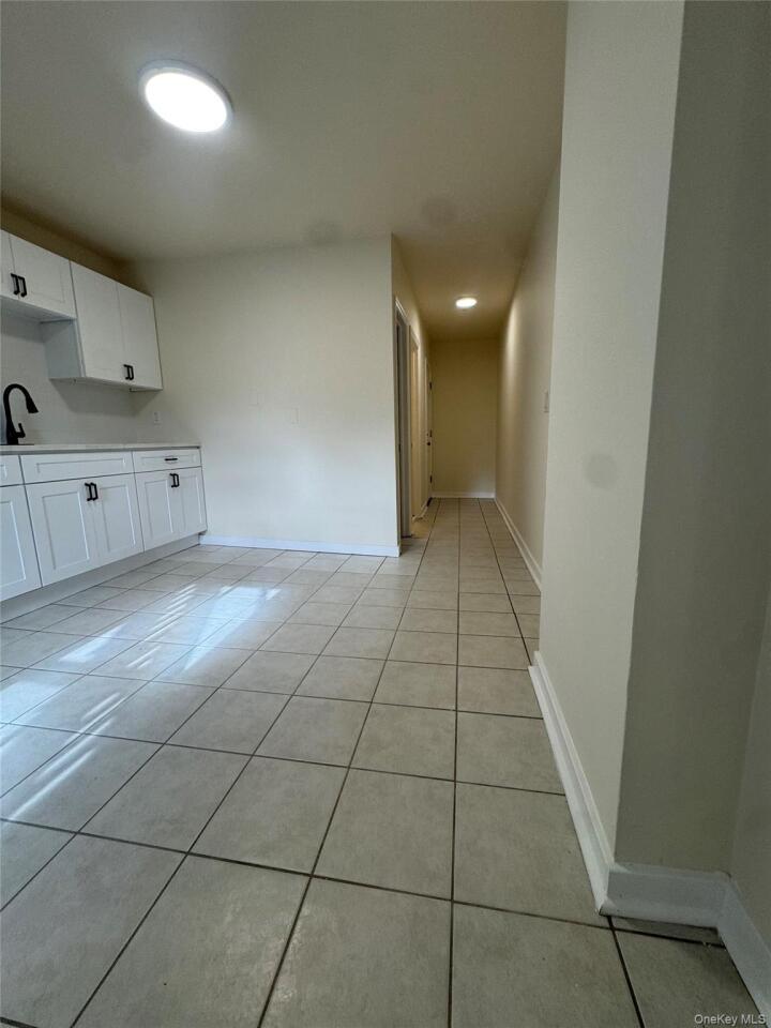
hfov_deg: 85.7
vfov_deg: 102.1
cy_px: 514
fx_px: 416
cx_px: 386
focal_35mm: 14
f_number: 2.2
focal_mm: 2.22
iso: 100
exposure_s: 1/120
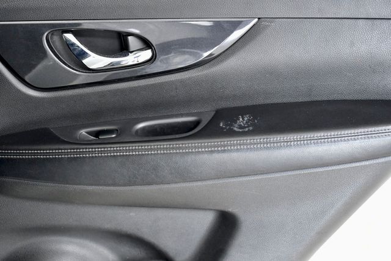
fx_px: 684
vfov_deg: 21.6
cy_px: 130
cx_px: 196
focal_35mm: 63
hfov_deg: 31.9
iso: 2500
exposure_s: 1/100
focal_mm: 42
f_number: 5
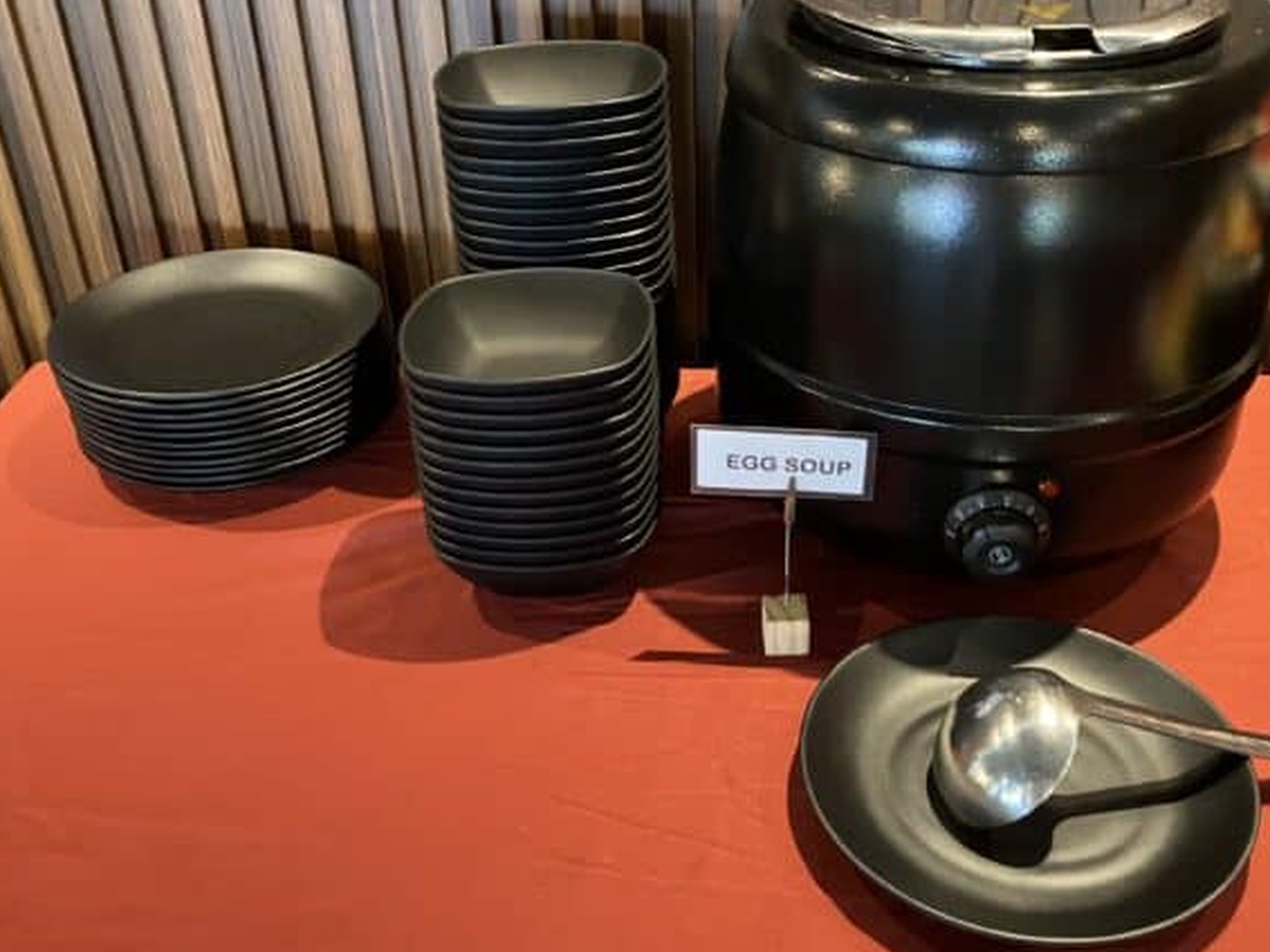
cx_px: 711
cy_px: 467
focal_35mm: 38
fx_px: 1394
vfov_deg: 37.7
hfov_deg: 48.9
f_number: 1.8
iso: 500
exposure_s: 1/30
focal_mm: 3.99
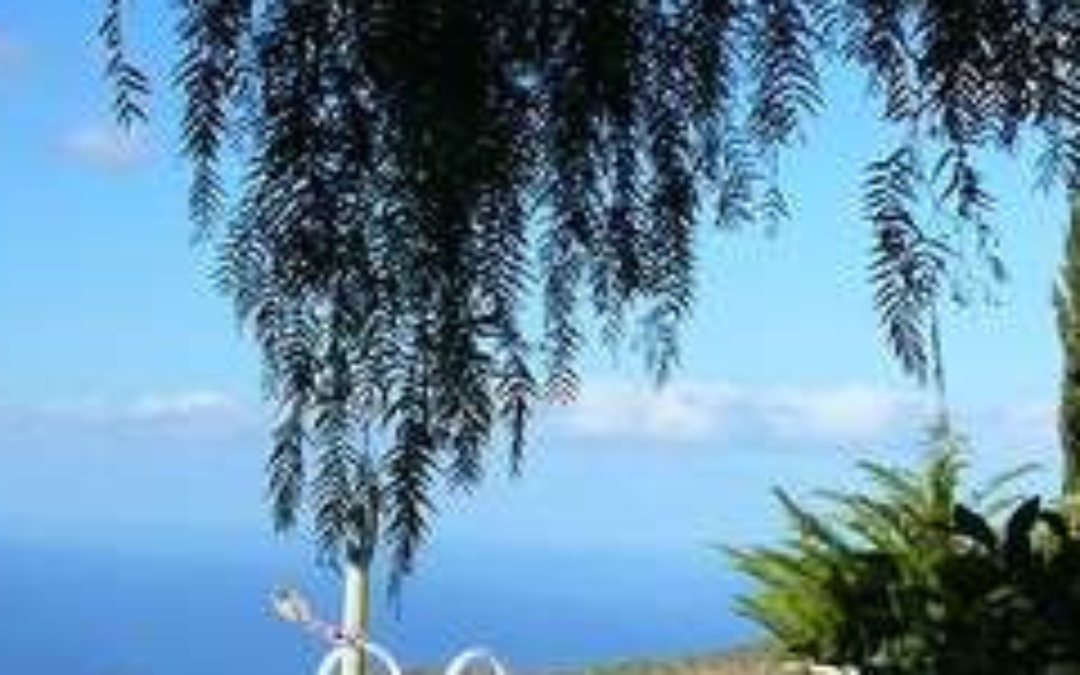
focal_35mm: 116
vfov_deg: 11.3
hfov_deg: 17.7
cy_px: 518
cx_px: 112
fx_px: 3414
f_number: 4
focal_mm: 7.4
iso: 100
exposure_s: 1/250
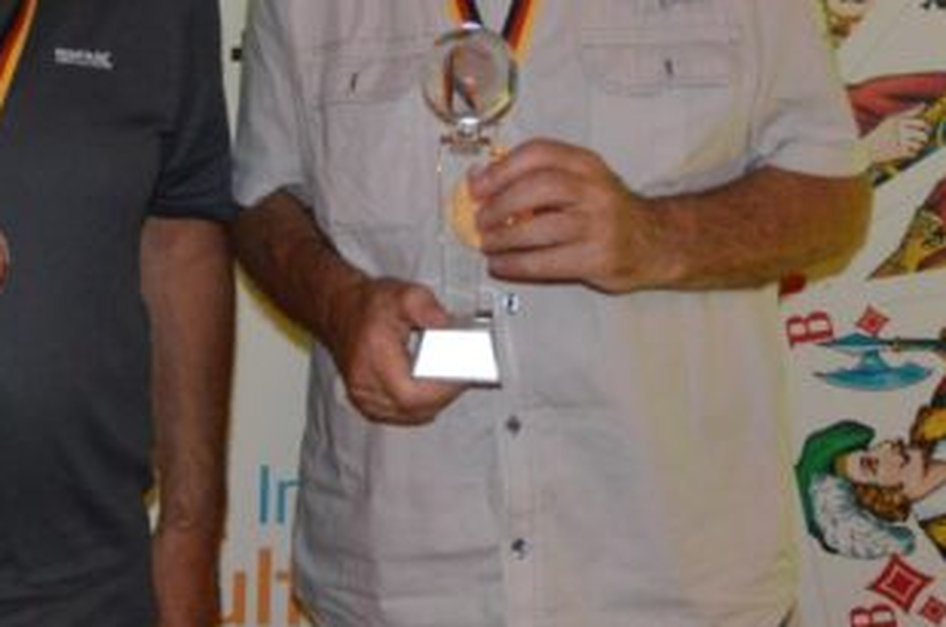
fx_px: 2020
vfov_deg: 17.1
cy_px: -50
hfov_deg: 26.4
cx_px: 459
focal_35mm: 77
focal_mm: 22
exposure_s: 1/60
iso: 2800
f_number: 3.5
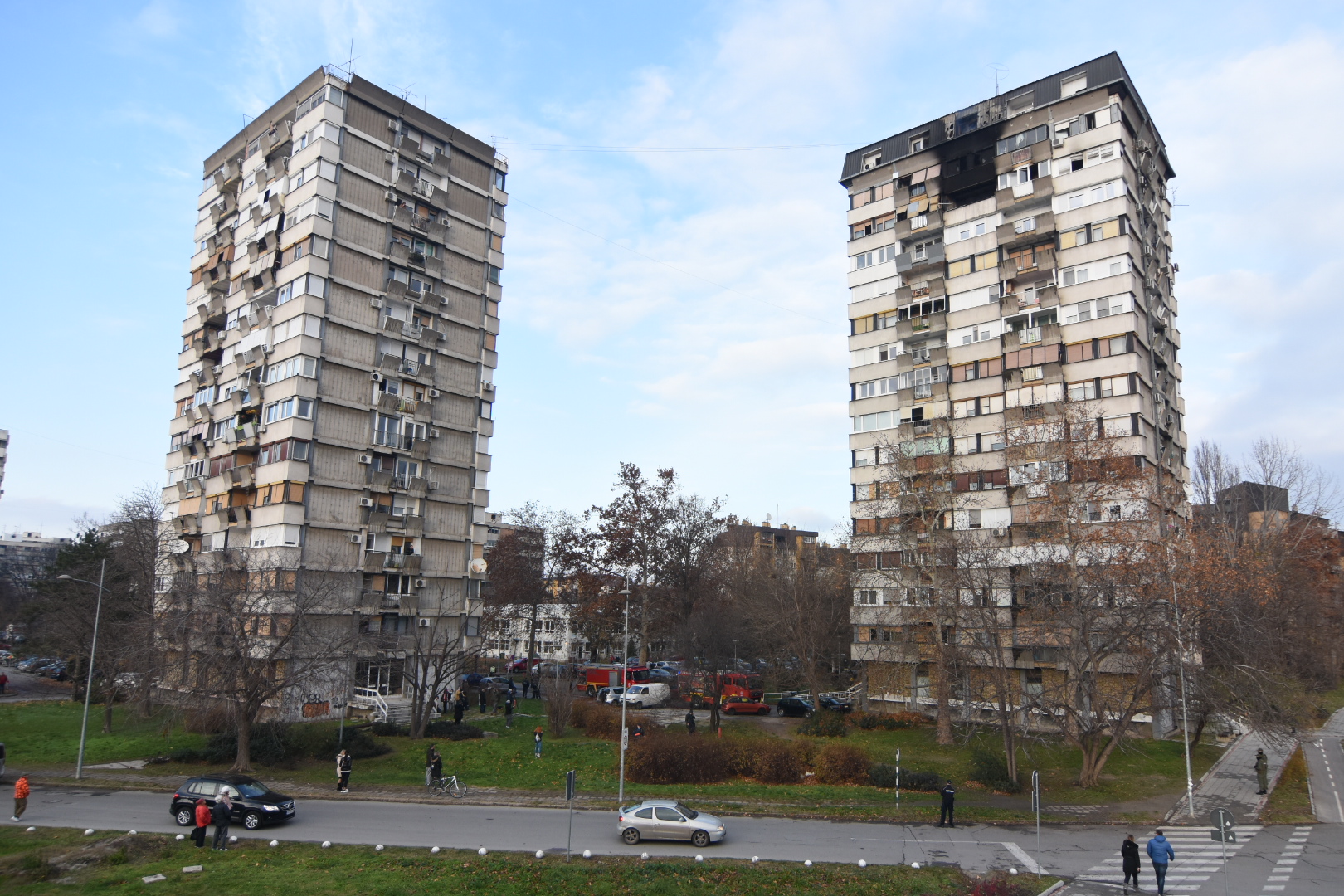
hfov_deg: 90.0
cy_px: 448
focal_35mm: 18
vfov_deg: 67.4
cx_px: 672
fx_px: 672
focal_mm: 12
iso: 400
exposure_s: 1/800
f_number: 4
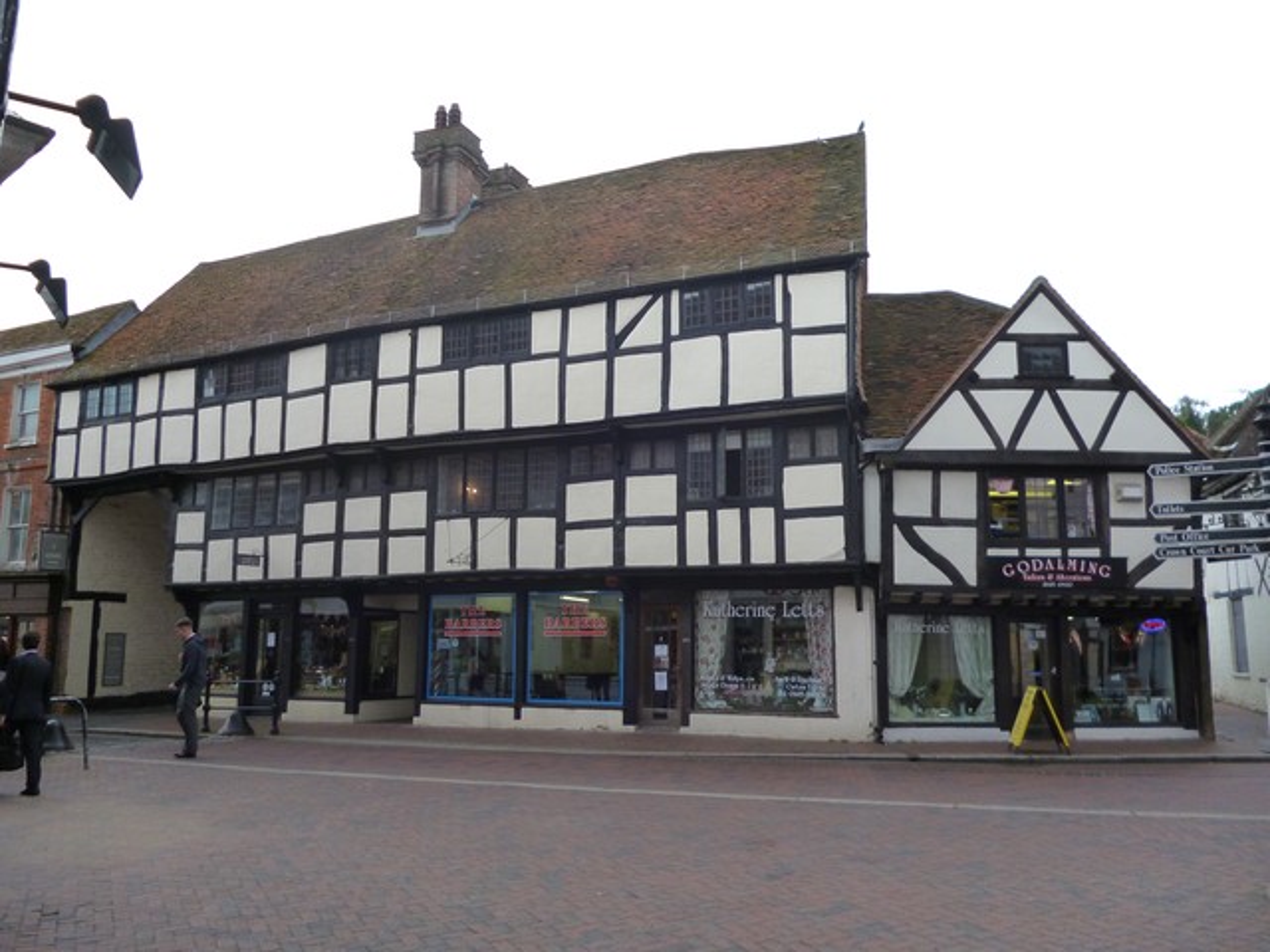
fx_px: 1027
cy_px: 476
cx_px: 635
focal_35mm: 28
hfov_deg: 63.4
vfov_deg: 49.7
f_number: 3.1
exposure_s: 1/250
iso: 160
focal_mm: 5
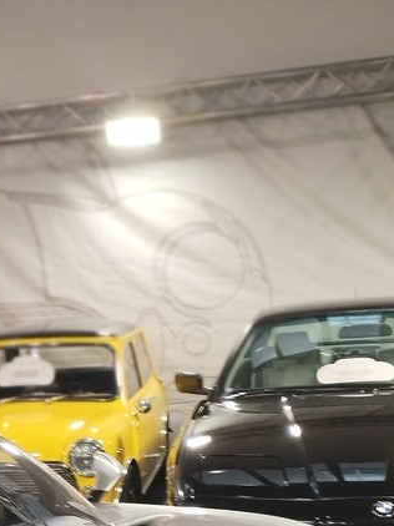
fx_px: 972
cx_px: -49
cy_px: 451
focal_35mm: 64
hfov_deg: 21.6
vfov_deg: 29.3
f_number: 4
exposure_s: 1/50
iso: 130
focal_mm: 2.02
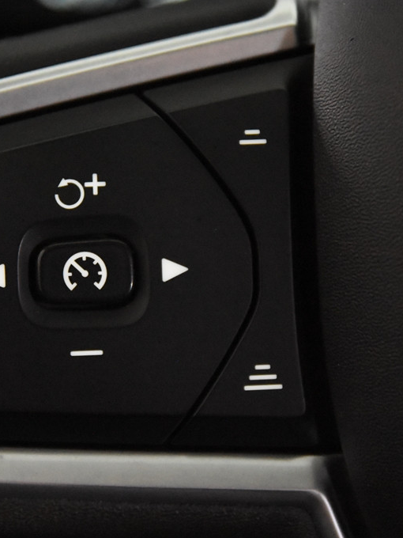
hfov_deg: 9.7
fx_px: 2359
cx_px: 111
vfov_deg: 13.0
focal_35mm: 152
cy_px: 269
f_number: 4
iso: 10000
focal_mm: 70
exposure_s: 1/125
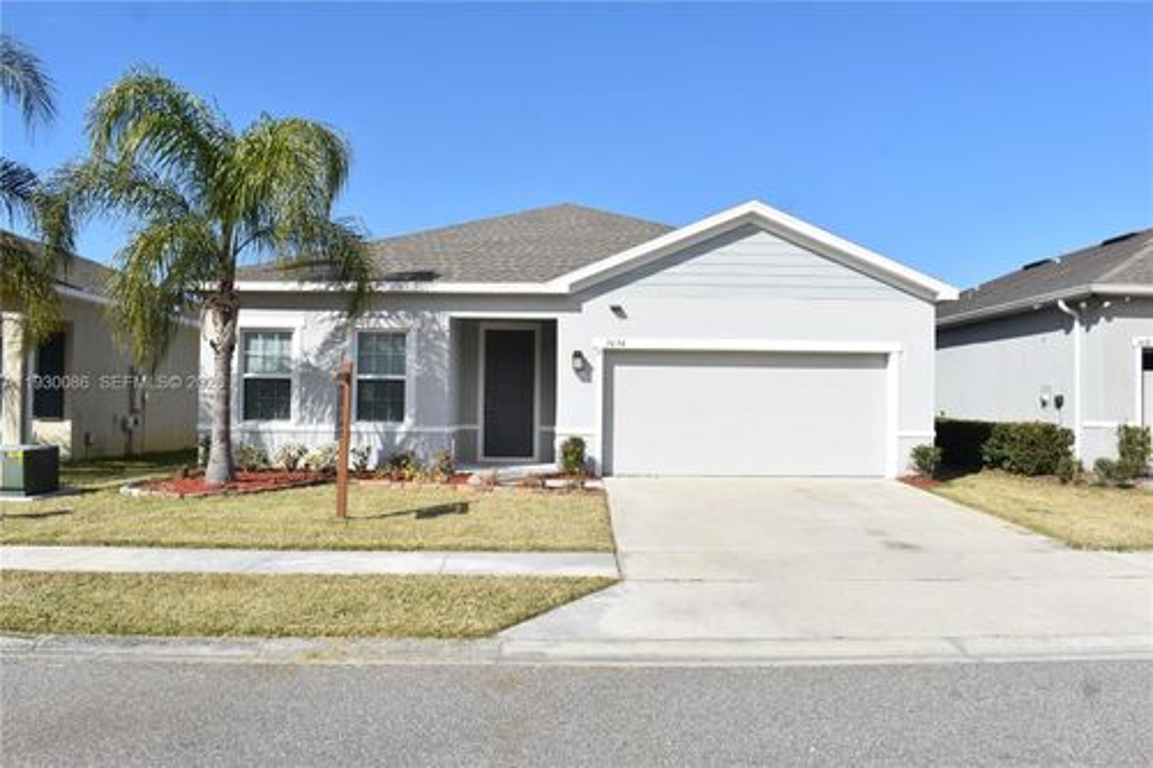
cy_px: 384
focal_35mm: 30
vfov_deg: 43.6
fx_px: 960
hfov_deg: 61.9
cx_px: 576
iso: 100
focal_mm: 20
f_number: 9
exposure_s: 1/320
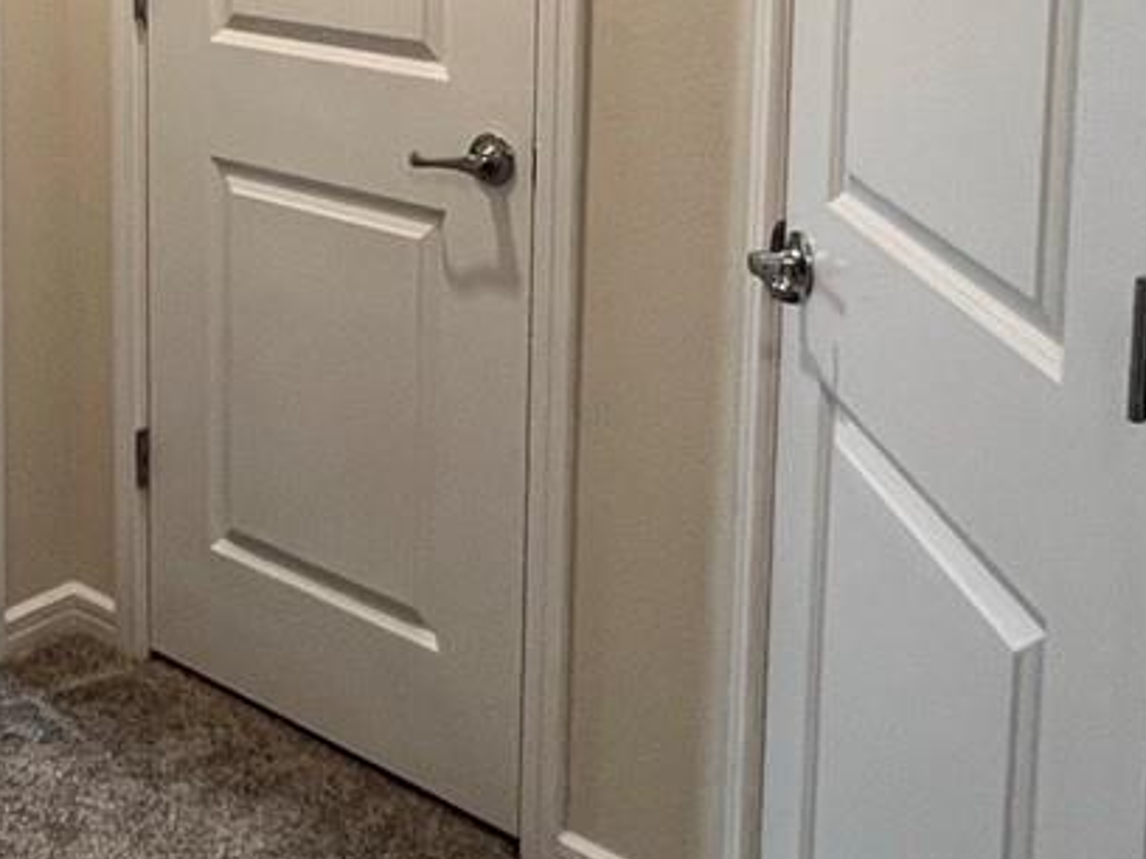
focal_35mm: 51
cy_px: -45
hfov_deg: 36.1
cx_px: 211
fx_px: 1688
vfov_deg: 26.7
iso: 160
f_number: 1.8
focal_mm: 1.57
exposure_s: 1/120
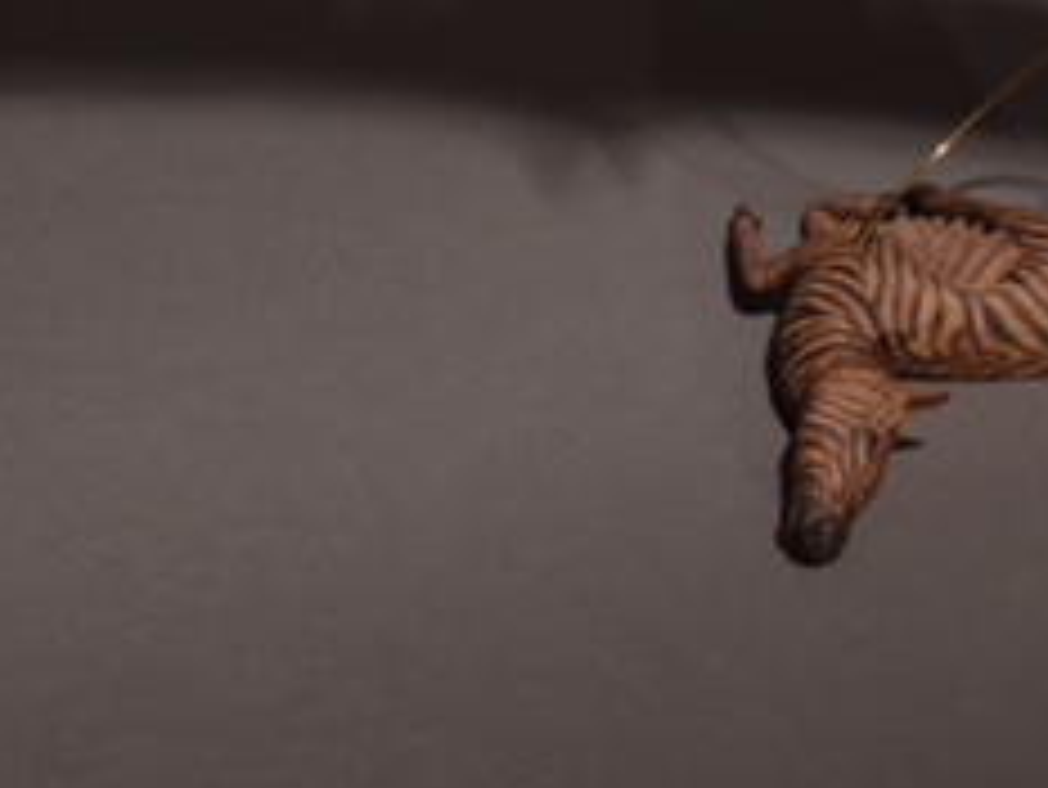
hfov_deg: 21.3
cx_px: 940
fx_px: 2726
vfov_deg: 15.2
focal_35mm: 90
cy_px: -401
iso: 100
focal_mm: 34
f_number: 9
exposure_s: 1/200
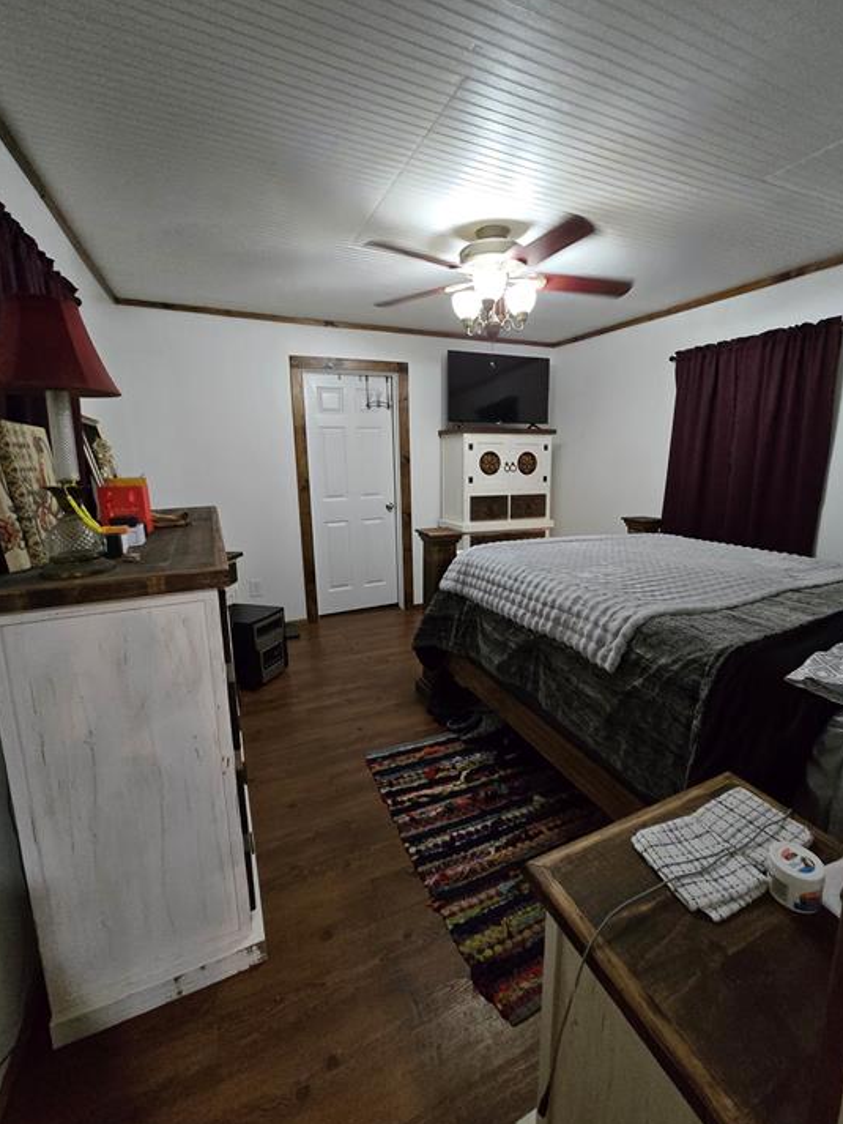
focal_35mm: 14
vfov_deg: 102.0
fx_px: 454
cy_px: 539
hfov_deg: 85.6
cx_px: 449
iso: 1000
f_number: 2.2
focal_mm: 2.2
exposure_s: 1/60
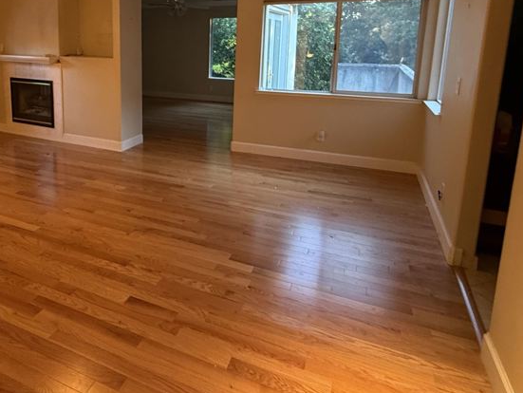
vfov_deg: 51.3
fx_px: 393
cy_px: 108
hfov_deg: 65.2
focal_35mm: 26
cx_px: 167
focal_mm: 2.22
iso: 320
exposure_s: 1/60
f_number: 2.2
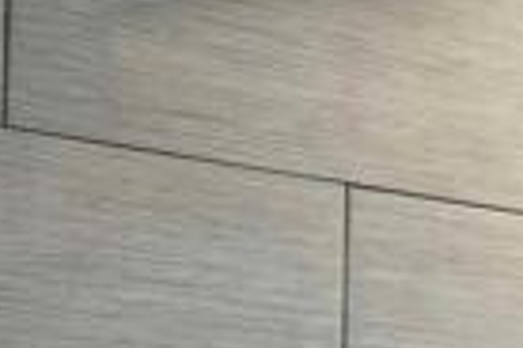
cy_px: 757
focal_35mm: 74
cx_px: 728
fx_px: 1075
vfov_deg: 14.3
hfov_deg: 23.3
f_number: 11
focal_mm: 16
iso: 500
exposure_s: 1/13
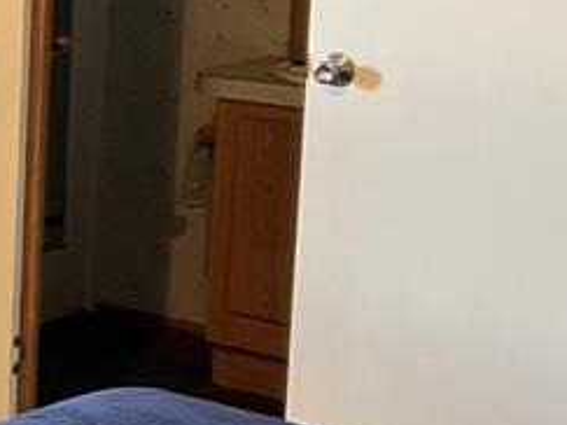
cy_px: 30
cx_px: -590
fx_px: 1932
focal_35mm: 118
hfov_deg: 13.9
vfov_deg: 12.4
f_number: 1.8
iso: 400
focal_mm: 3.99
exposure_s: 1/30
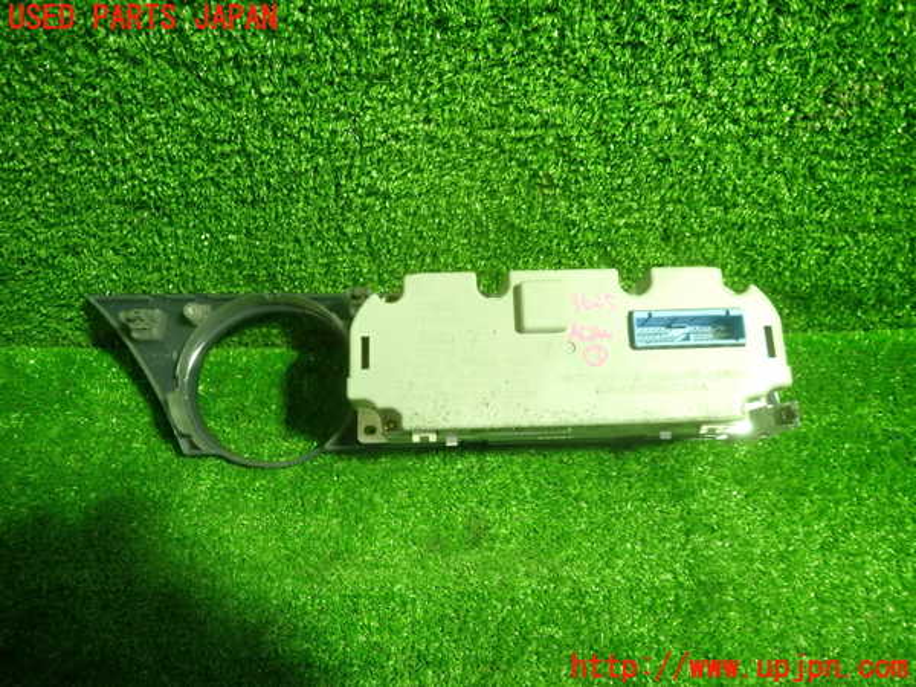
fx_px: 662
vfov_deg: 54.9
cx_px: 458
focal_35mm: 25
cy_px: 344
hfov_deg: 69.4
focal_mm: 4.5
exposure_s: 1/30
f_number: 2
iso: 320
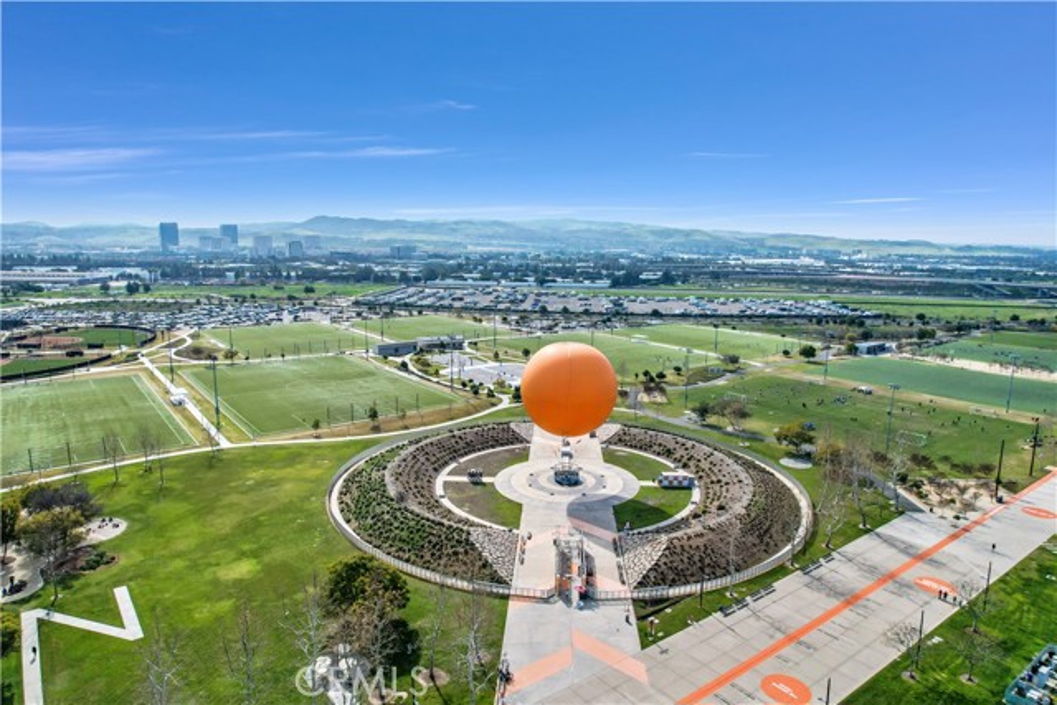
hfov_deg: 78.6
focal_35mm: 22
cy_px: 352
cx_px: 528
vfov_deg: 57.3
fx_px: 646
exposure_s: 1/3200
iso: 110
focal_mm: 8.38
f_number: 2.8
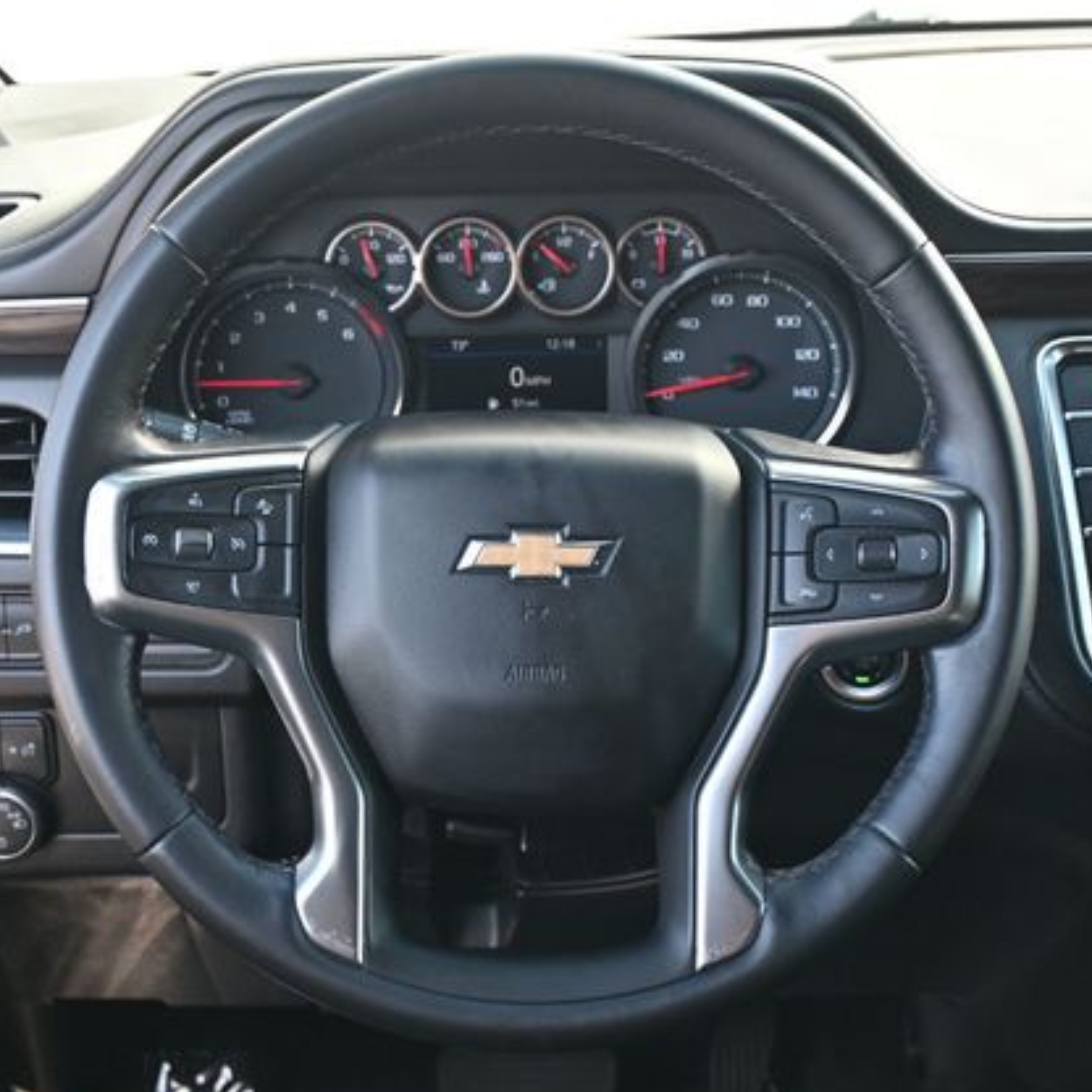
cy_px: 556
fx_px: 1855
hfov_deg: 32.8
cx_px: 520
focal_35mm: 52
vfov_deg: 32.8
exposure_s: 1/125
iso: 500
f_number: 4.5
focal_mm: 26.5
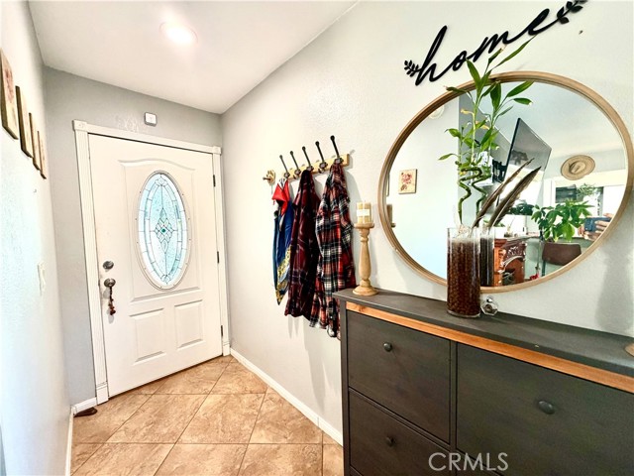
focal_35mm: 14
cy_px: 238
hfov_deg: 102.1
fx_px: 256
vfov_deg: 85.7
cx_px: 317
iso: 250
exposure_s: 1/60
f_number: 2.2
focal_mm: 2.22
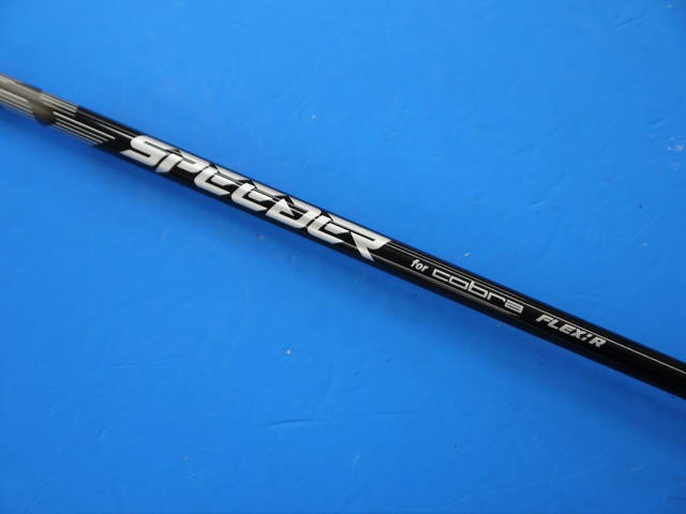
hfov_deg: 38.2
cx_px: 343
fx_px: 991
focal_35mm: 50
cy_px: 257
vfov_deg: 29.1
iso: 200
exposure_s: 1/60
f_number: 4.6
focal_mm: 25
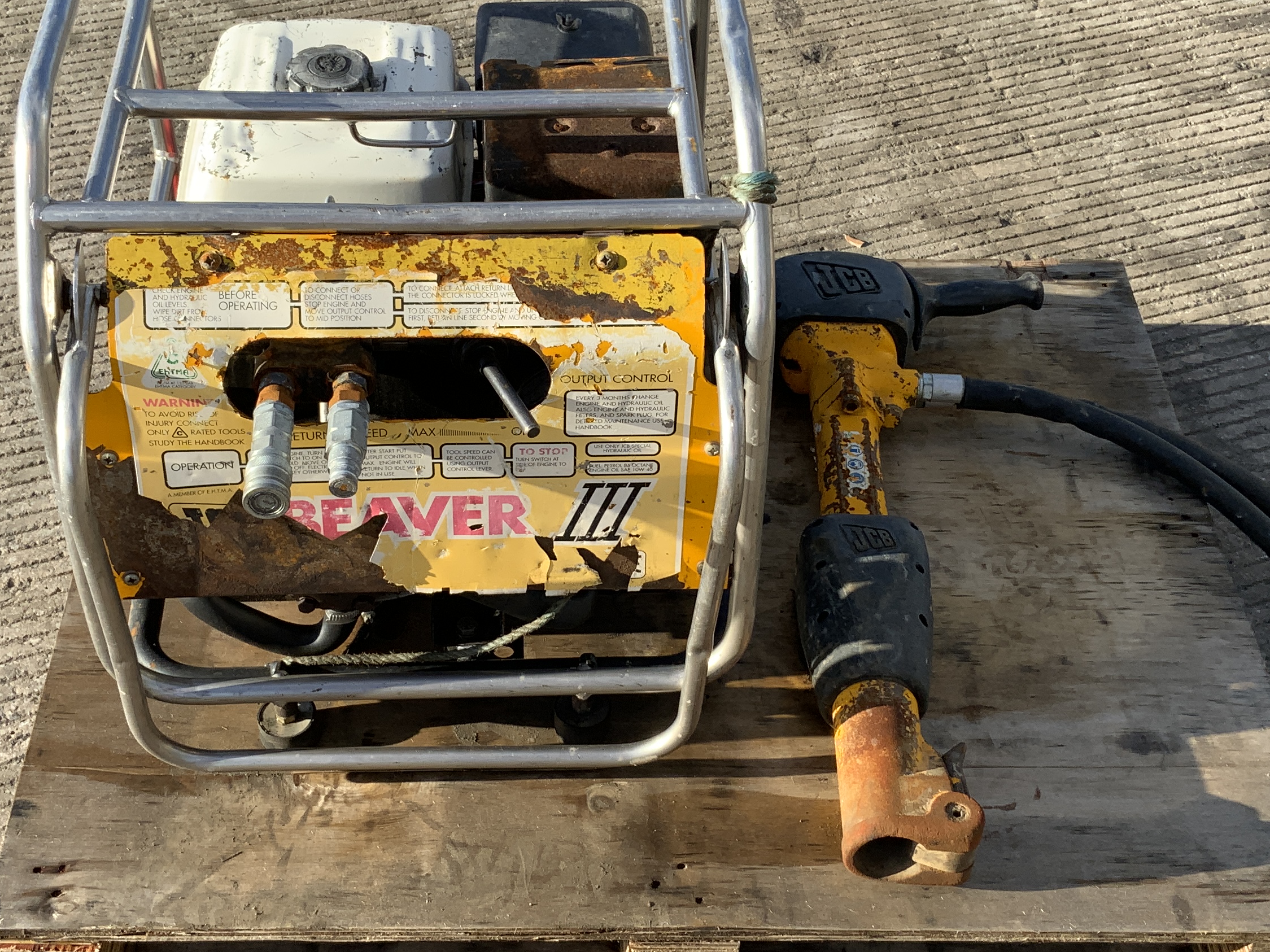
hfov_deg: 36.8
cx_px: 633
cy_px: 473
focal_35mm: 52
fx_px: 1907
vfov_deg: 28.0
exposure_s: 1/759
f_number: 1.8
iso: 16
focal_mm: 3
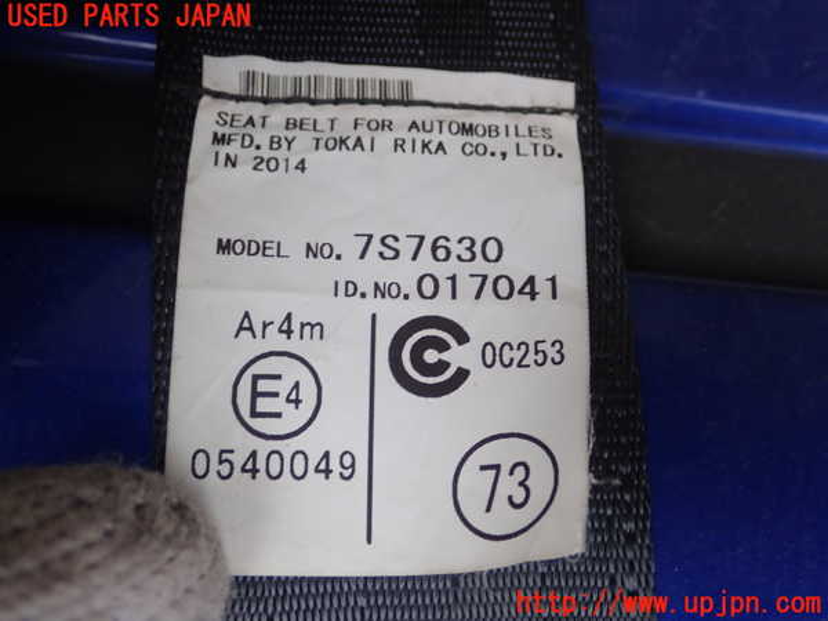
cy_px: 310
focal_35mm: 43
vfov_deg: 33.6
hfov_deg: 43.9
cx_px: 414
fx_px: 1029
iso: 200
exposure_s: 1/80
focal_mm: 7.86
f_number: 2.9
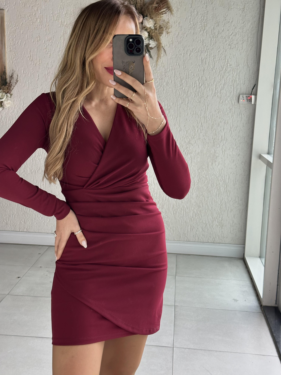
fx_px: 520
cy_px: 188
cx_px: 140
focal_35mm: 48
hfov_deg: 30.3
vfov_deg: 39.7
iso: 160
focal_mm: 6.86
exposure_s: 1/50
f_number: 1.78
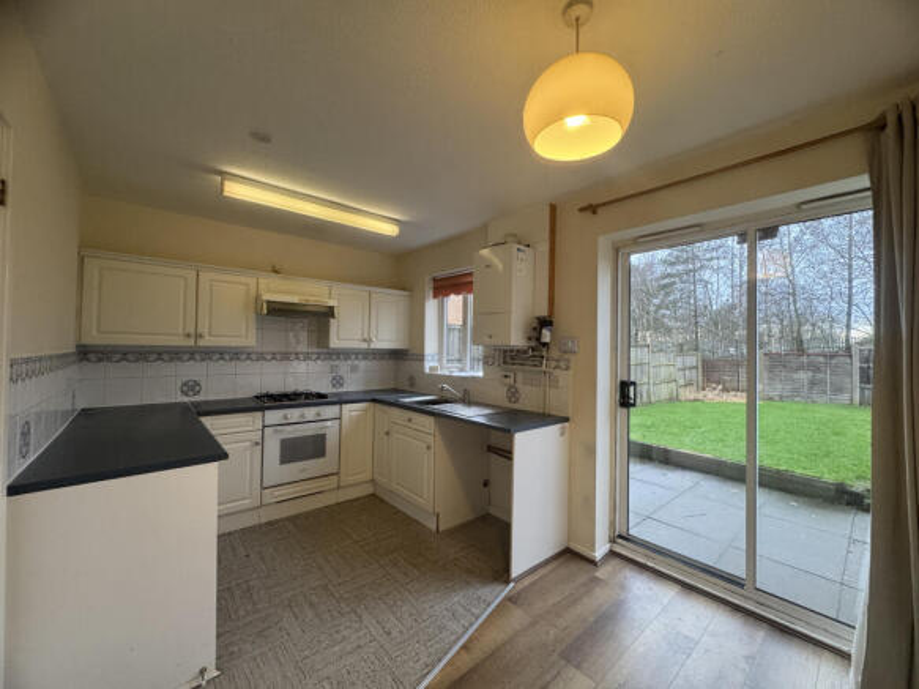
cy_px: 344
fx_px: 372
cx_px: 460
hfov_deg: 102.1
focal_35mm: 14
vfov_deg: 85.7
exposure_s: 1/100
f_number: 2.2
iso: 250
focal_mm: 2.22
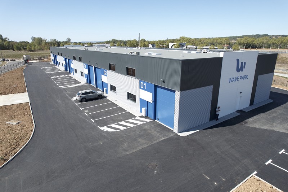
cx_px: 144
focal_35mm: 22
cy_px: 96
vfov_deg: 57.1
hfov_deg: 78.6
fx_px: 176
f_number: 2.8
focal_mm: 8.38
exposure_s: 1/1000
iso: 100
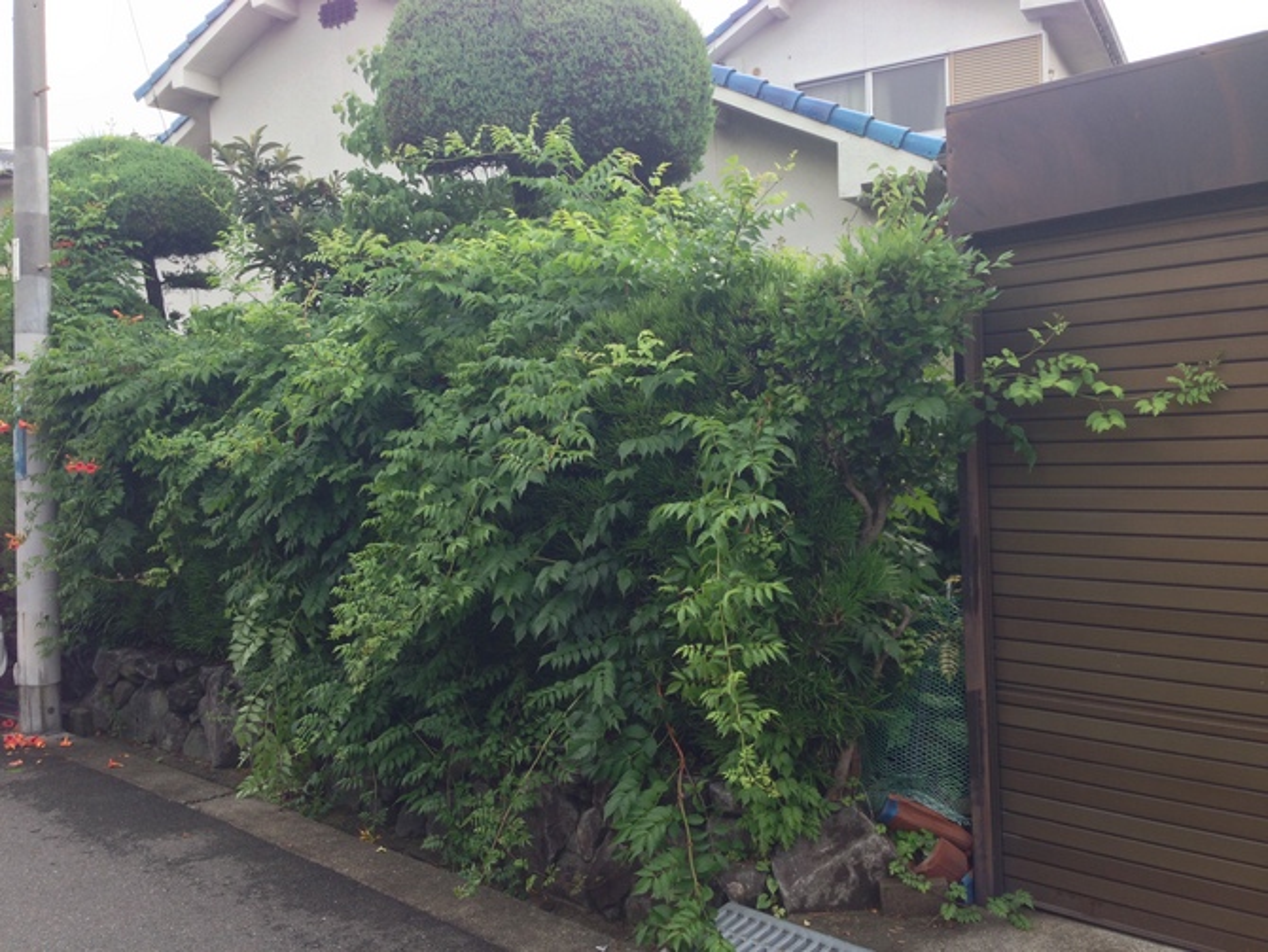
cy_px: 476
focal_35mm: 33
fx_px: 1209
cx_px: 634
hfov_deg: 55.3
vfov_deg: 43.0
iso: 50
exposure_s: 1/200
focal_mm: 4.13
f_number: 2.4
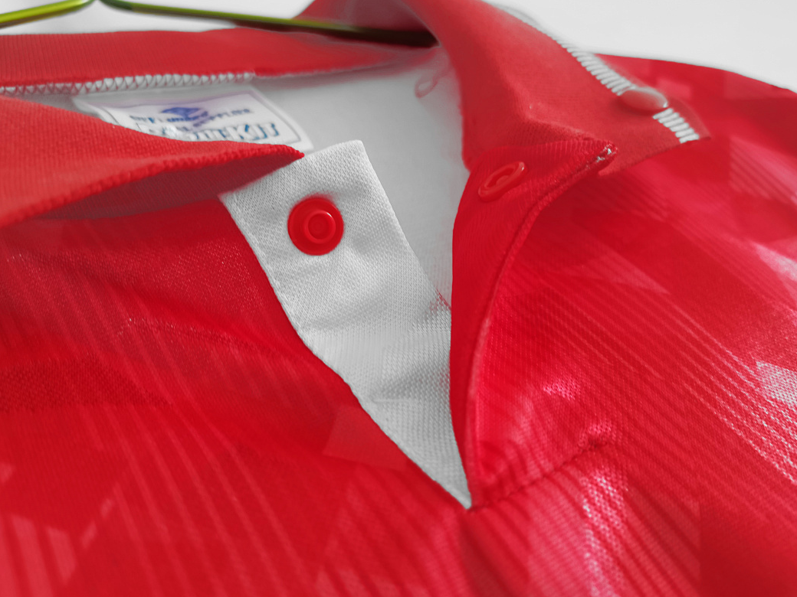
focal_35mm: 27
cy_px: 295
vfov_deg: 51.4
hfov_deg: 65.3
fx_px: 622
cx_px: 393
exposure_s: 1/33.3
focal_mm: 5.58
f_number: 1.8
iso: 320
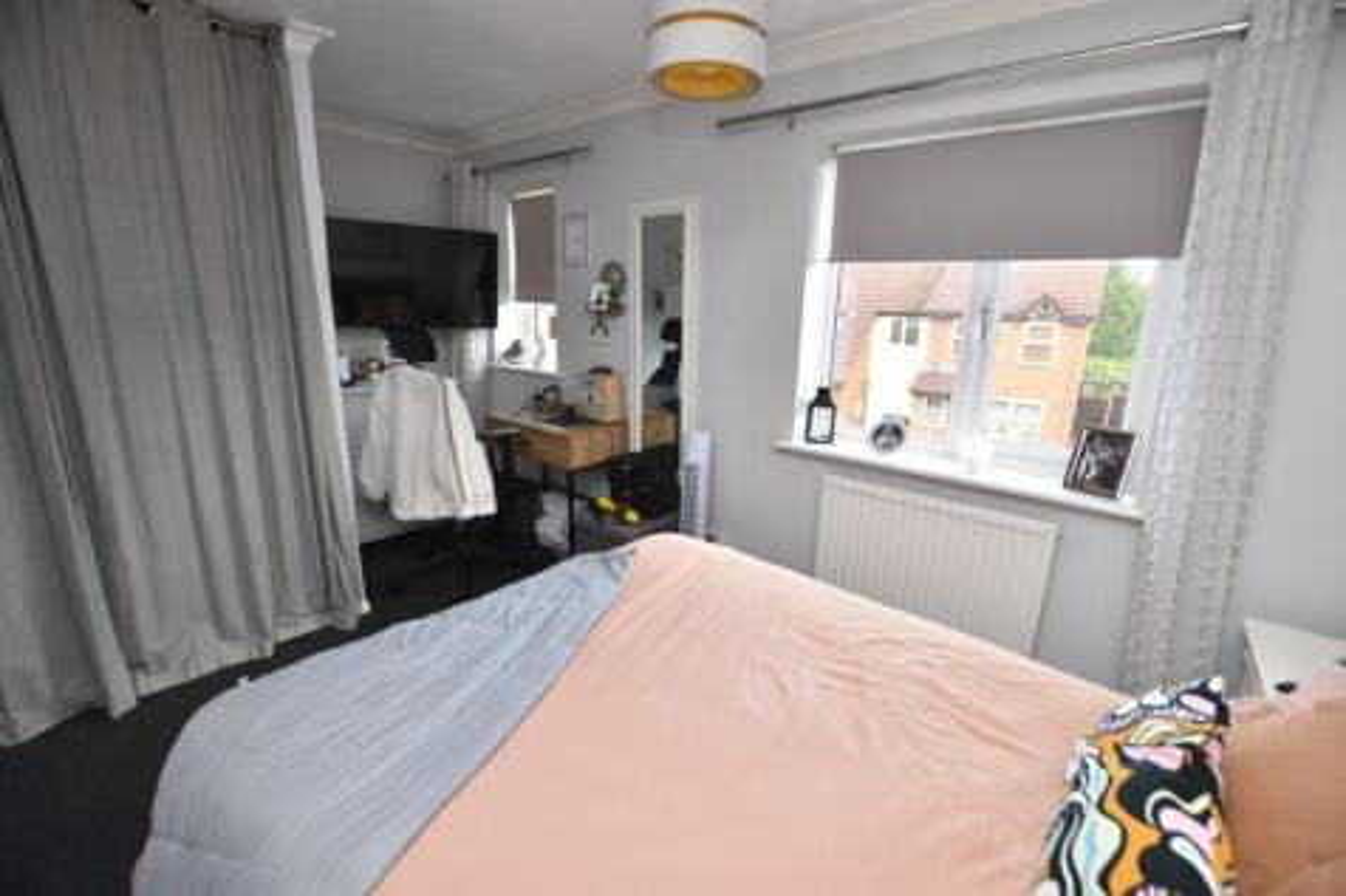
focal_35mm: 15
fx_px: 561
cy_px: 448
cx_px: 673
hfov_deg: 100.4
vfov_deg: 77.3
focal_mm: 10
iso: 100
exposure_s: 1/50
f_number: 3.5
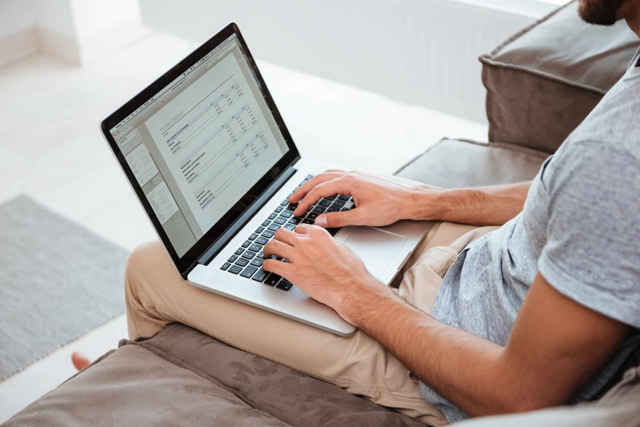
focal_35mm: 70
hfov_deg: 28.8
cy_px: 214
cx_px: 320
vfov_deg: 19.5
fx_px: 1245
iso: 320
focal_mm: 70
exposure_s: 1/125
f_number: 3.2
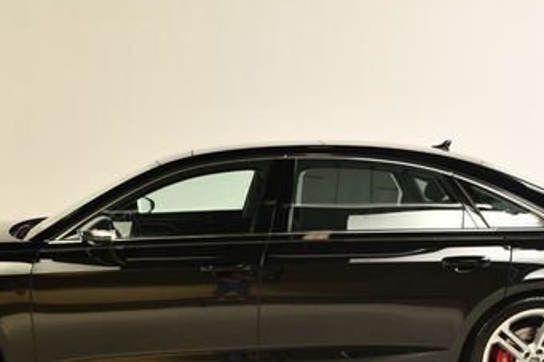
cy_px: 321
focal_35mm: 62
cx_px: 242
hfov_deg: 32.4
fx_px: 936
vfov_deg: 21.4
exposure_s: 1/160
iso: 100
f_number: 10
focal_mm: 22
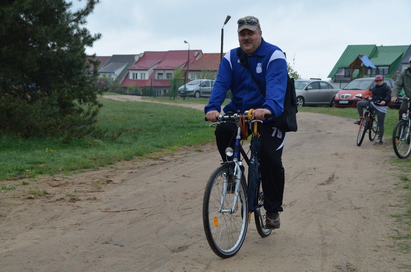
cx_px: 206
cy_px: 136
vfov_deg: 19.6
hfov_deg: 29.3
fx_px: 786
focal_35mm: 69
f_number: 7.1
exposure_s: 1/200
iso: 1600
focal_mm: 46
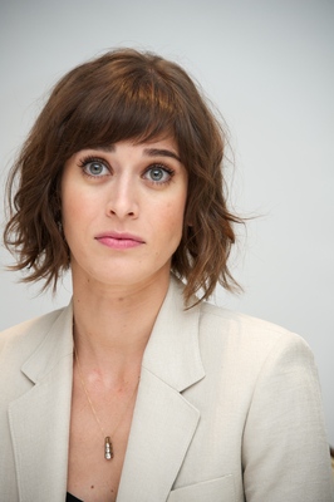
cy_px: 251
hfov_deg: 6.5
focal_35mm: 210
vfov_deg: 9.8
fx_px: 2927
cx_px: 167
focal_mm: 210
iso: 500
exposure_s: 1/80
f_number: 5.6
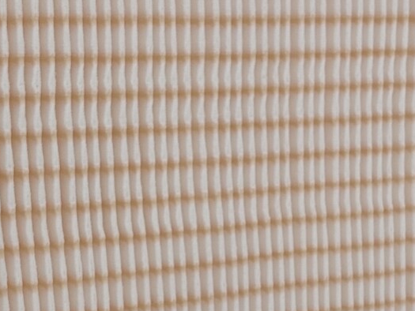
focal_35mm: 96
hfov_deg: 20.4
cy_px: 278
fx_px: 1151
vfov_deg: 15.2
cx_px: 236
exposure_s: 1/139
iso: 25
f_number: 1.8
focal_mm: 5.23
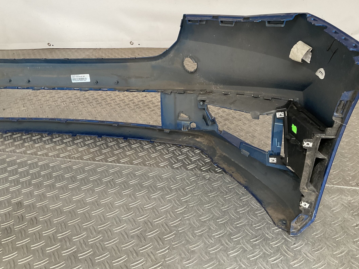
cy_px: 114
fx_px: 363
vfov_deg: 40.6
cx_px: 187
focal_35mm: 35
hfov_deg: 52.6
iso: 50
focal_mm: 3
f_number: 1.8
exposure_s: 1/50
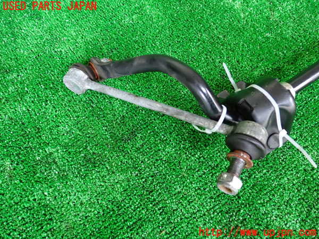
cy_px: 120
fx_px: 276
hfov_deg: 60.0
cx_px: 160
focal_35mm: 30
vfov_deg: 46.8
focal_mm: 5.4
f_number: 2.3
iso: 800
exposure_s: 1/30
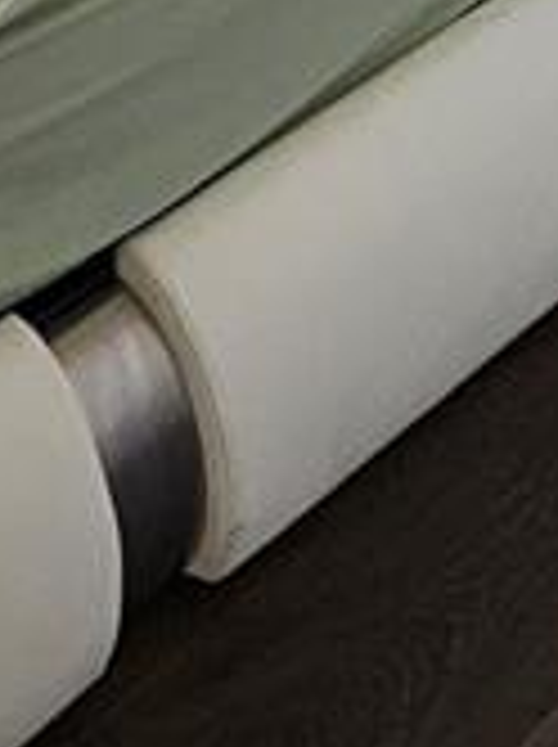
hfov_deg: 14.0
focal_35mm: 94
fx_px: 2026
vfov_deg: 15.3
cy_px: -873
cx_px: -446
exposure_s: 1/60
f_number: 2.2
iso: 50
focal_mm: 2.2
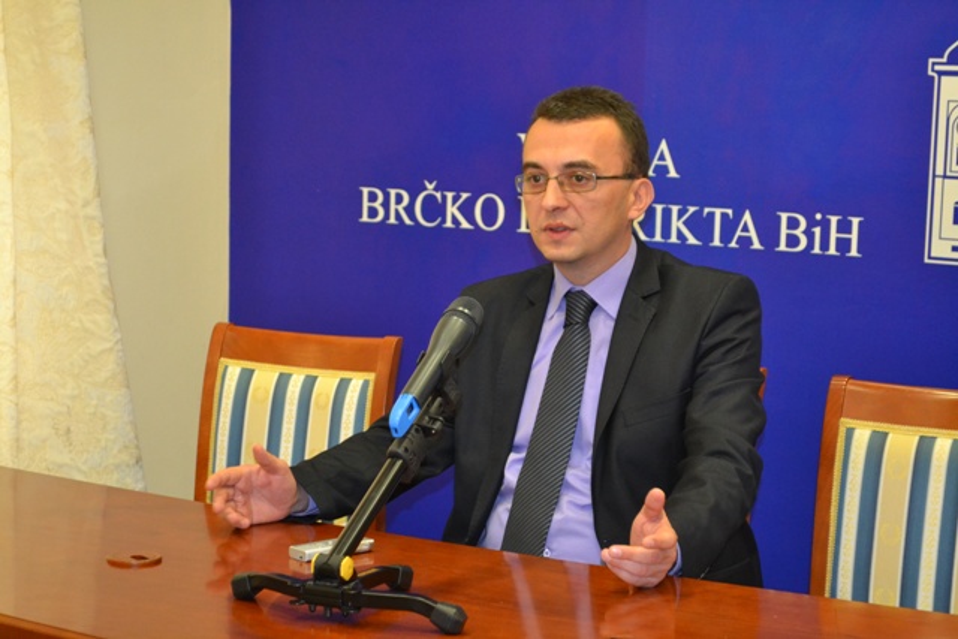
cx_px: 479
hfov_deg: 24.6
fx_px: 2196
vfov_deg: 16.6
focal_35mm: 82
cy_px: 320
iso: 2000
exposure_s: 1/60
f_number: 5.6
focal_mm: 55
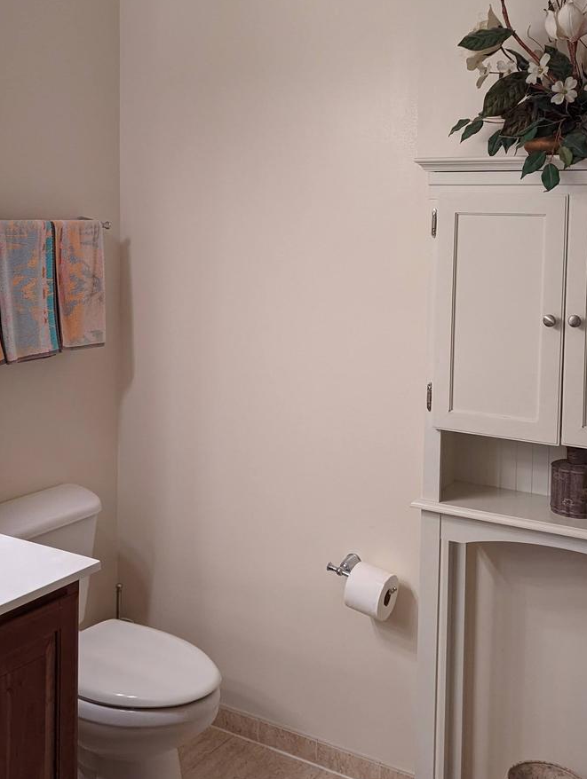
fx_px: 947
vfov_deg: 44.0
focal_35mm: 42
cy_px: 249
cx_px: 299
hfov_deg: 34.4
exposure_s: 1/120
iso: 382
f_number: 1.85
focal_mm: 6.81
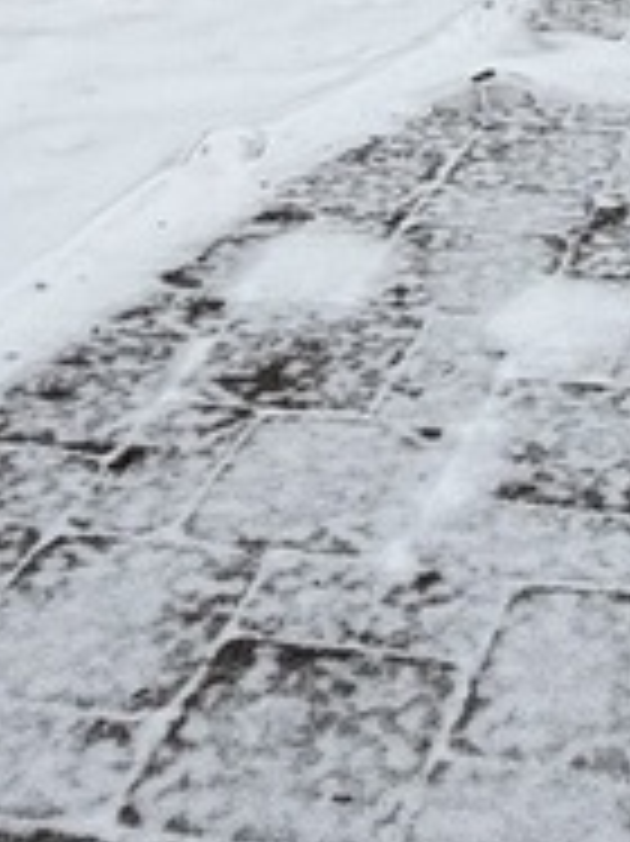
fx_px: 1968
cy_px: -491
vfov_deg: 20.1
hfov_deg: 17.4
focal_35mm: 81
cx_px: 734
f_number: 2.2
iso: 50
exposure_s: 1/502
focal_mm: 2.22
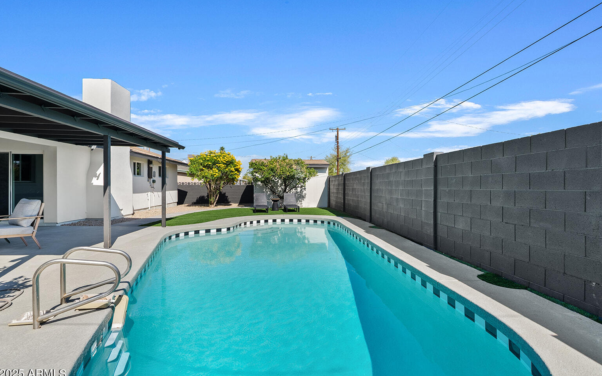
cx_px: 310
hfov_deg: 94.3
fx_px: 279
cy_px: 183
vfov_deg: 68.0
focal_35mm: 17
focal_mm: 16
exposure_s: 1/50
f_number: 8
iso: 100
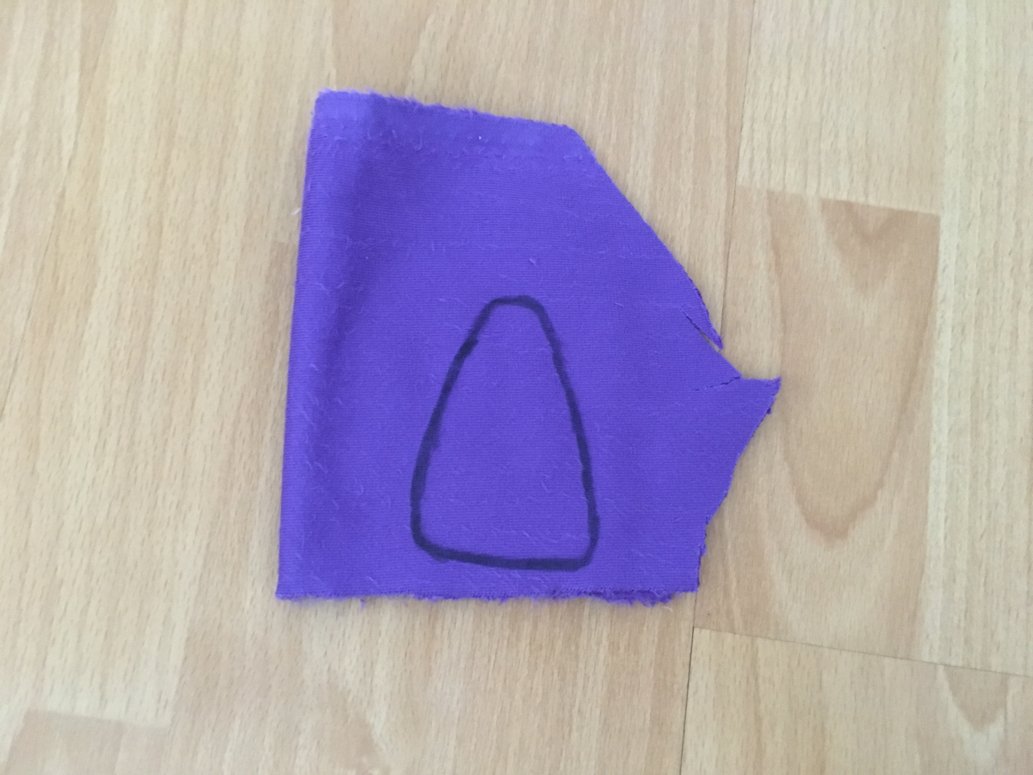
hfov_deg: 61.7
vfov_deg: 48.2
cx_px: 516
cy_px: 388
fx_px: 865
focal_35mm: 29
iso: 250
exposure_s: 1/15
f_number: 2.2
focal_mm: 4.15
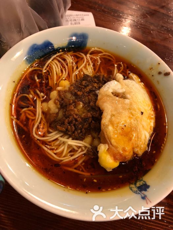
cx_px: 86
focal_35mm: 29
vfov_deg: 61.7
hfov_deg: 48.2
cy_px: 115
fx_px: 193
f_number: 1.8
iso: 80
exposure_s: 1/17
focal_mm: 3.99
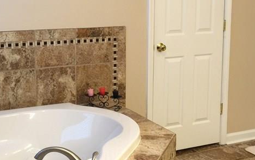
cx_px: 131
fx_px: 466
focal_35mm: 67
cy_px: 48
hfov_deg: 30.6
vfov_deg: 19.3
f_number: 2.2
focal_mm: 4.15
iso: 32
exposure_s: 1/15
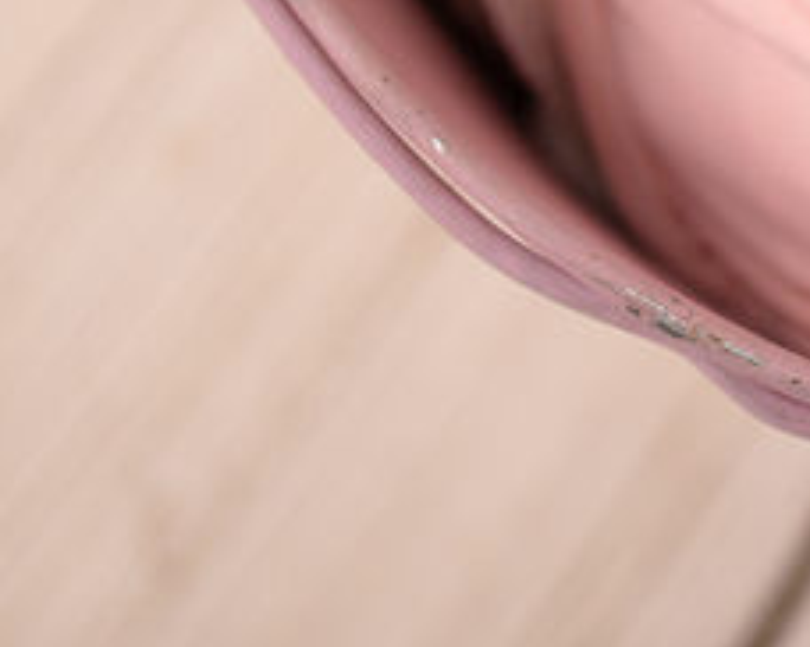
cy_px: -741
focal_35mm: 173
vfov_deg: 8.4
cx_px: 1208
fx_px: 4144
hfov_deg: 10.8
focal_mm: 35
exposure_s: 1/160
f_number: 2
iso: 100
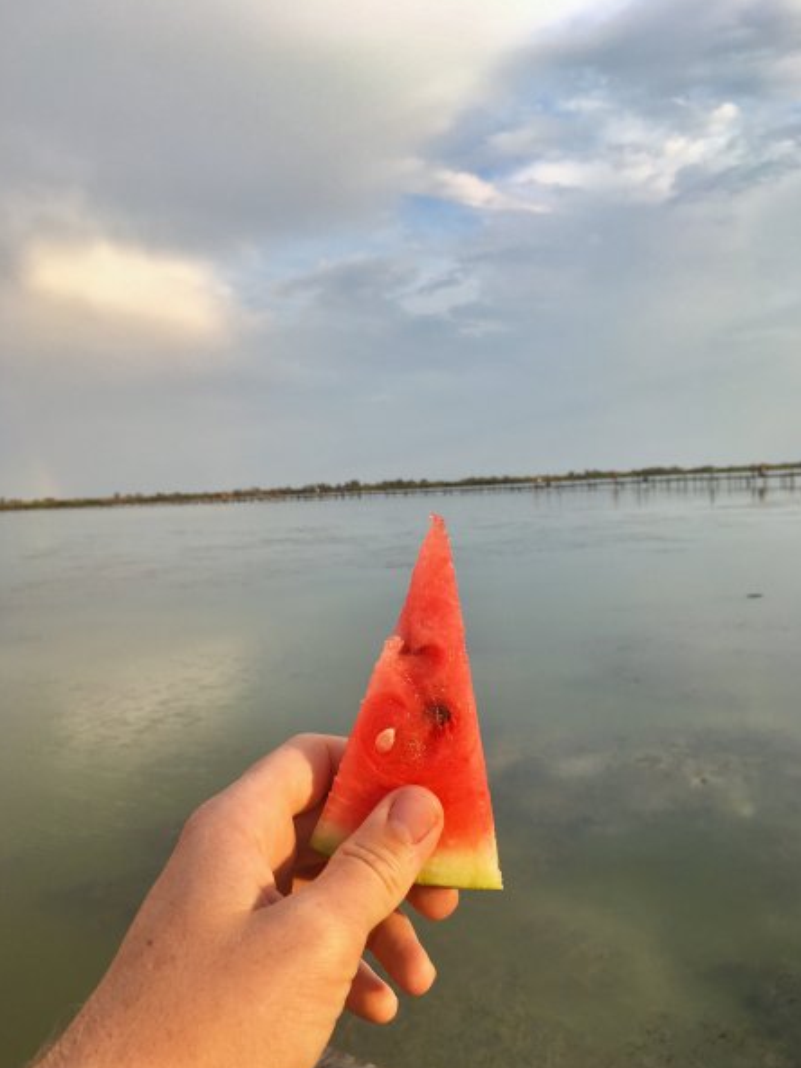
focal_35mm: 30
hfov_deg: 46.8
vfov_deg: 60.0
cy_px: 543
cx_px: 396
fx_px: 926
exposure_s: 1/450
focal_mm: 4.15
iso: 25
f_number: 2.2
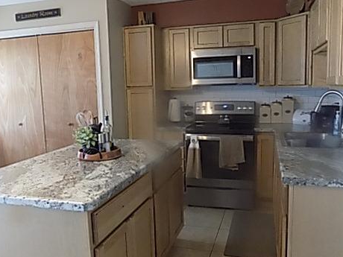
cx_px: 172
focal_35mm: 32
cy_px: 130
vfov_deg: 44.2
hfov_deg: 56.8
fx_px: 317
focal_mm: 4
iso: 400
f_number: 3.1
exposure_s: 1/20
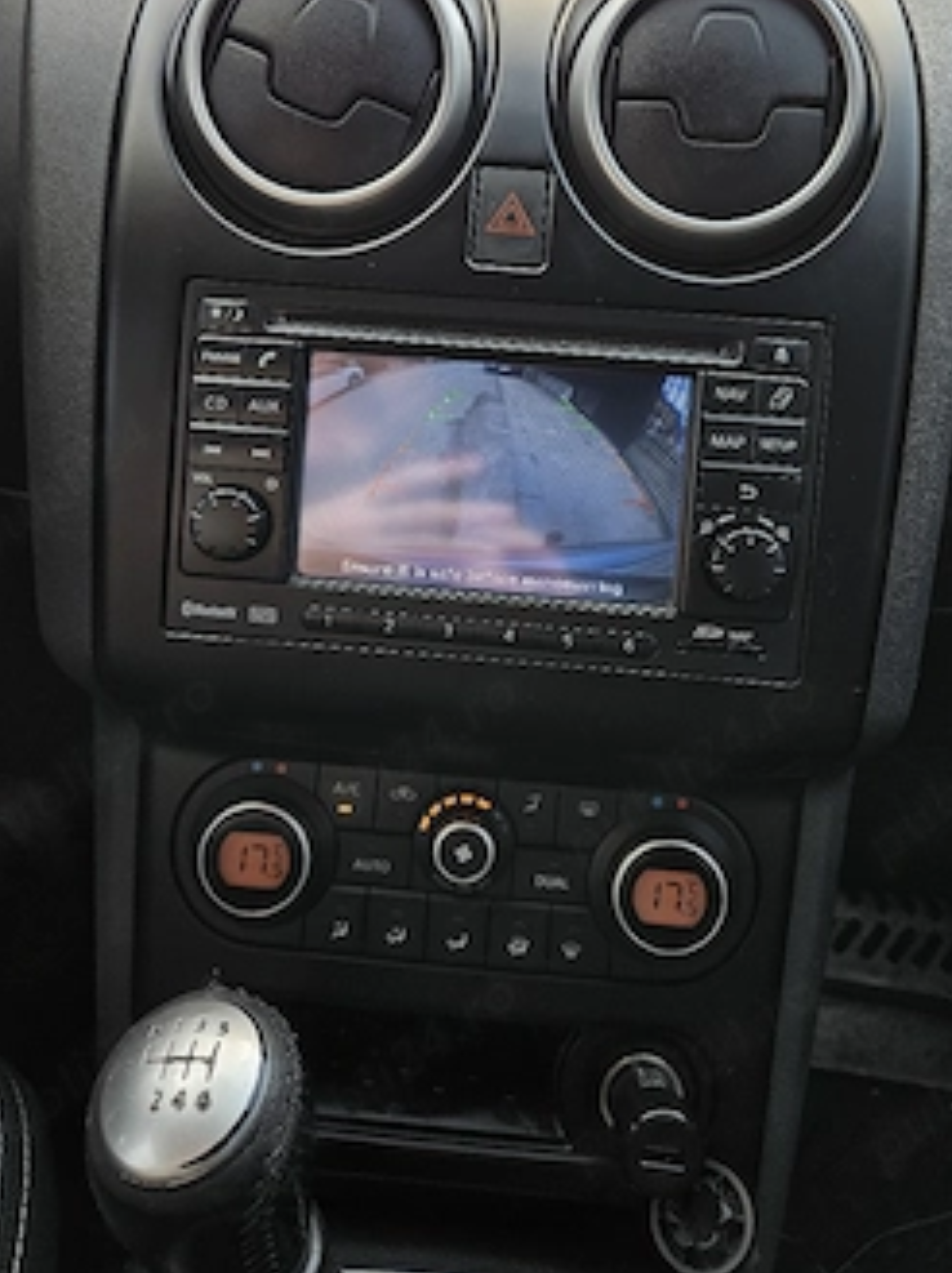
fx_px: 1029
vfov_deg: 63.0
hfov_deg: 49.7
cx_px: 468
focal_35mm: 28
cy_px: 515
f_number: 1.8
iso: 40
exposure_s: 1/182
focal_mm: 5.4
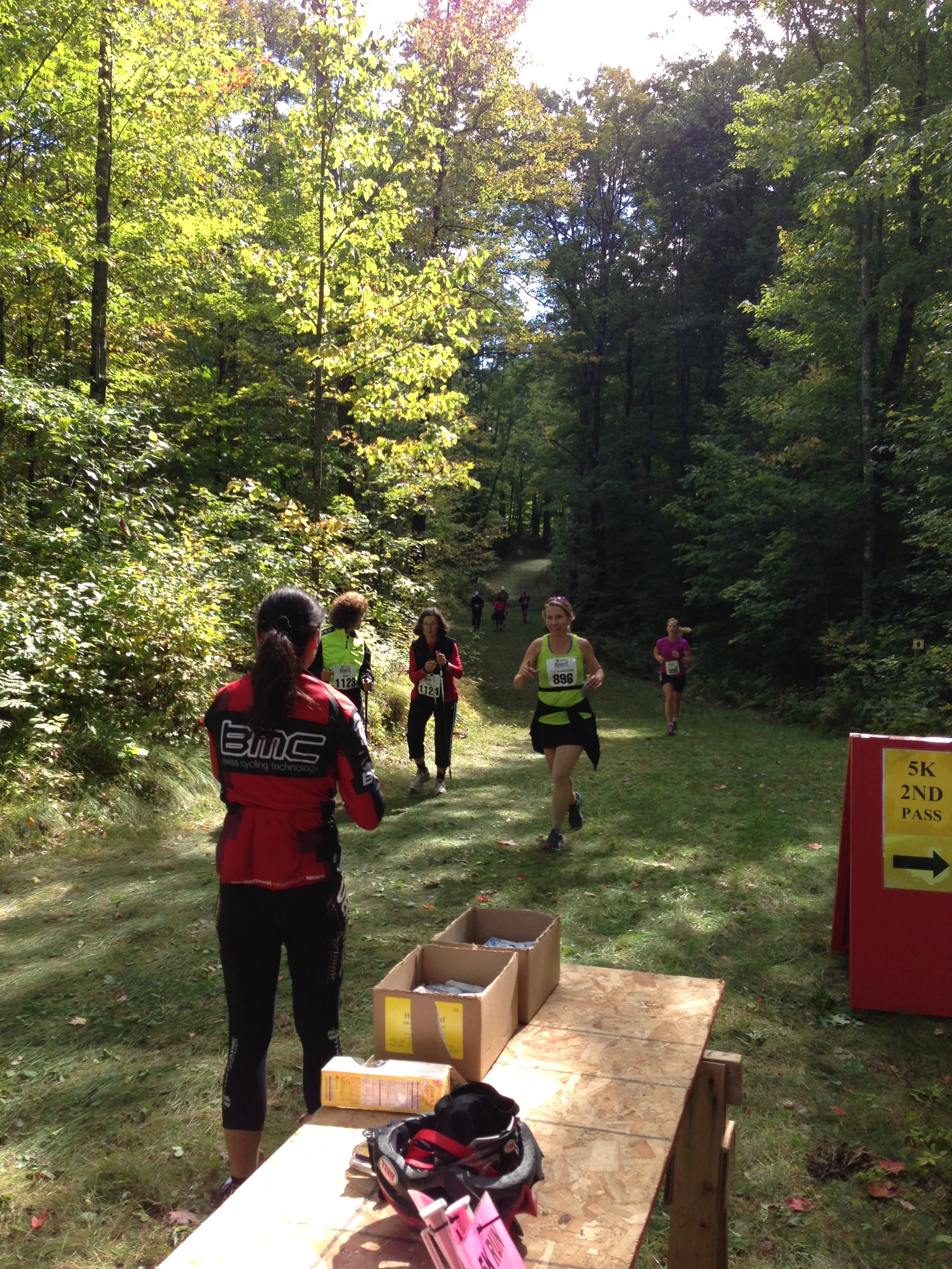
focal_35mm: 33
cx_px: 476
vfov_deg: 55.4
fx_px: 1210
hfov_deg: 42.9
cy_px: 634
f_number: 2.4
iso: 50
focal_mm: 4.13
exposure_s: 1/339
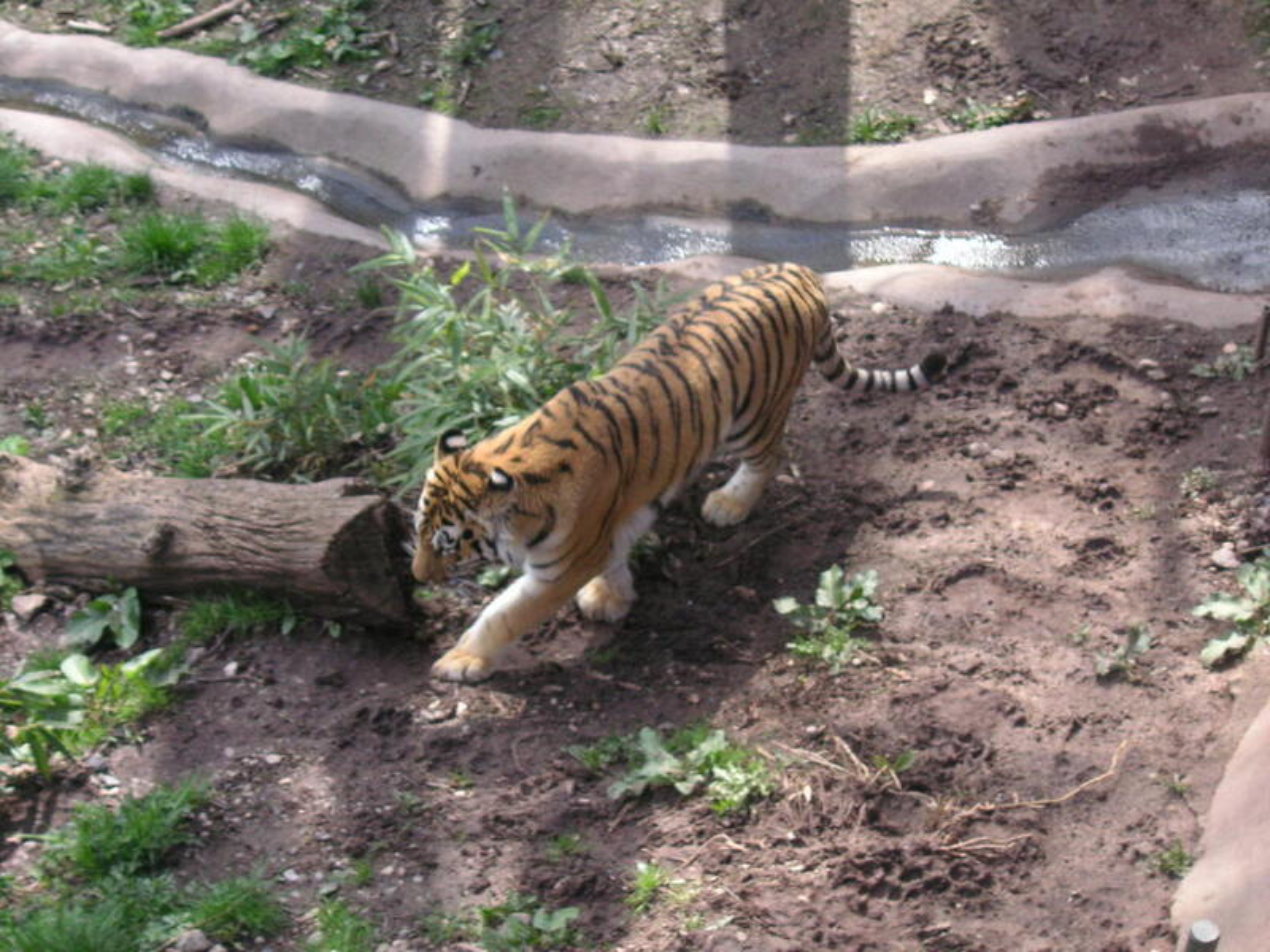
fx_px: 3852
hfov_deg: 18.7
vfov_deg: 14.1
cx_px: 635
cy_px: 476
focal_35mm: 105
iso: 80
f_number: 5
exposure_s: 1/105
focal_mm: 17.1
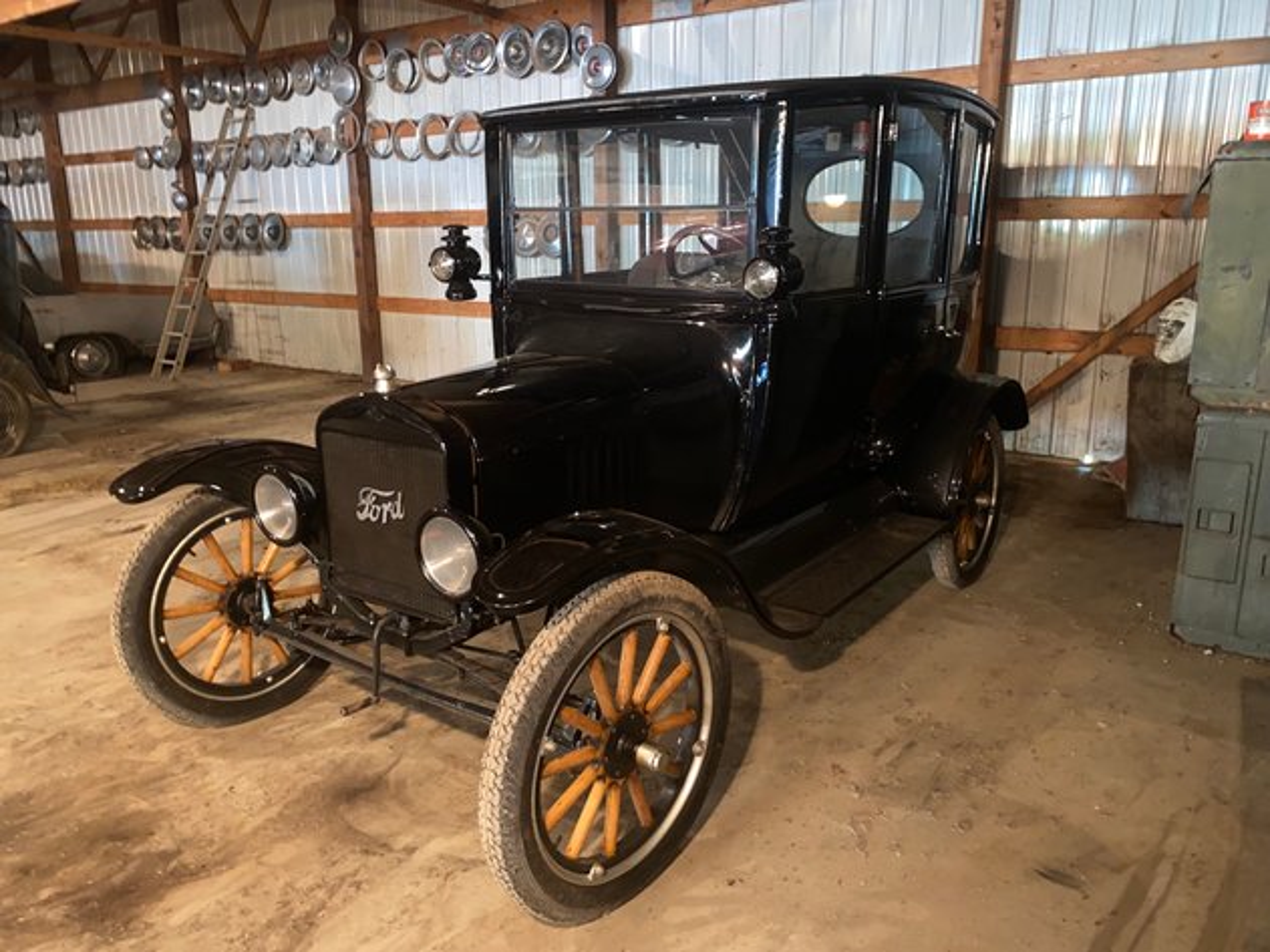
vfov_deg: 53.0
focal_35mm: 26
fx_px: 954
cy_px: 476
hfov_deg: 67.3
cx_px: 635
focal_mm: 4.25
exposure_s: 1/5
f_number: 1.8
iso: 125
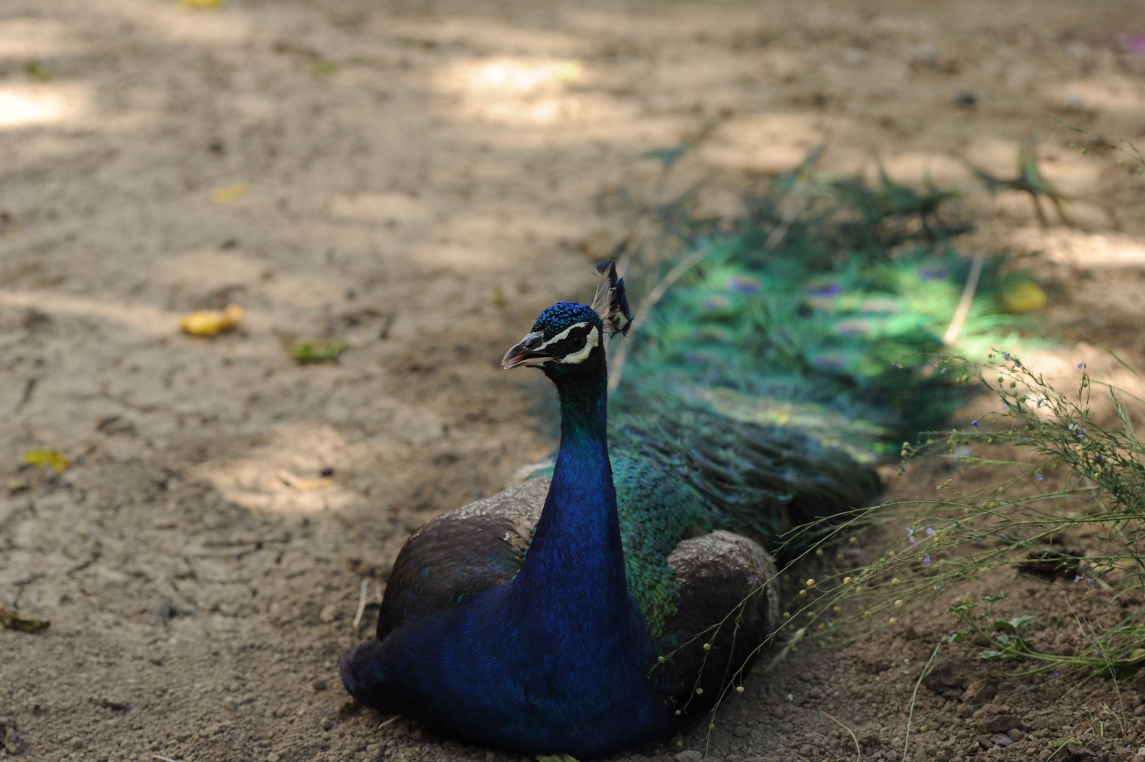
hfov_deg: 10.3
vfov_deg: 6.9
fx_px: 6358
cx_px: 572
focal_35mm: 200
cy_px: 381
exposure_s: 1/125
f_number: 5.6
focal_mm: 200
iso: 200
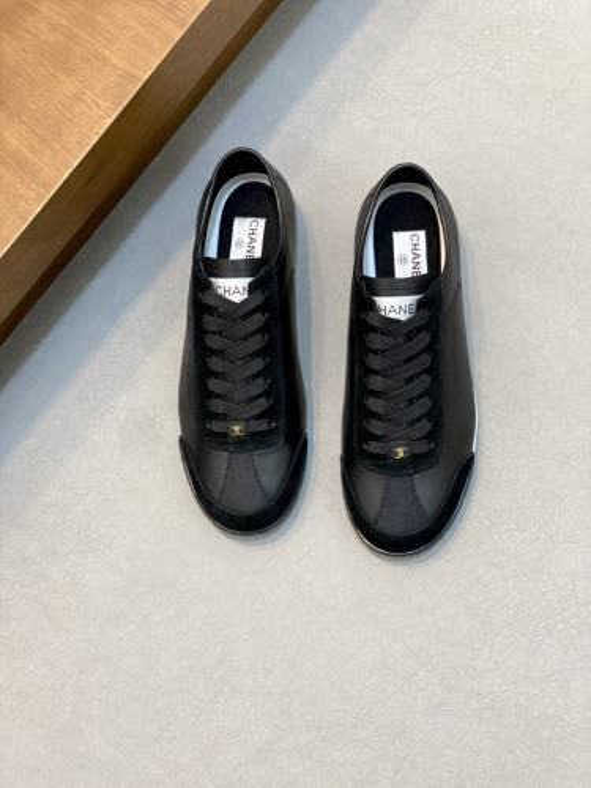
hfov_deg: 28.0
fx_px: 1184
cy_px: 394
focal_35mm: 52
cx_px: 296
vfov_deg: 36.8
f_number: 2
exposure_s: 1/100
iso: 200
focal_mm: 6
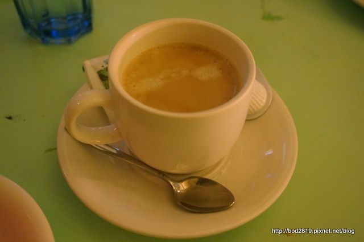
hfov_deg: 48.0
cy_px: 121
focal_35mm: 40
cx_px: 182
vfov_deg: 32.9
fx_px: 409
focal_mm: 27
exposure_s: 1/13
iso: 3200
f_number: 4.5
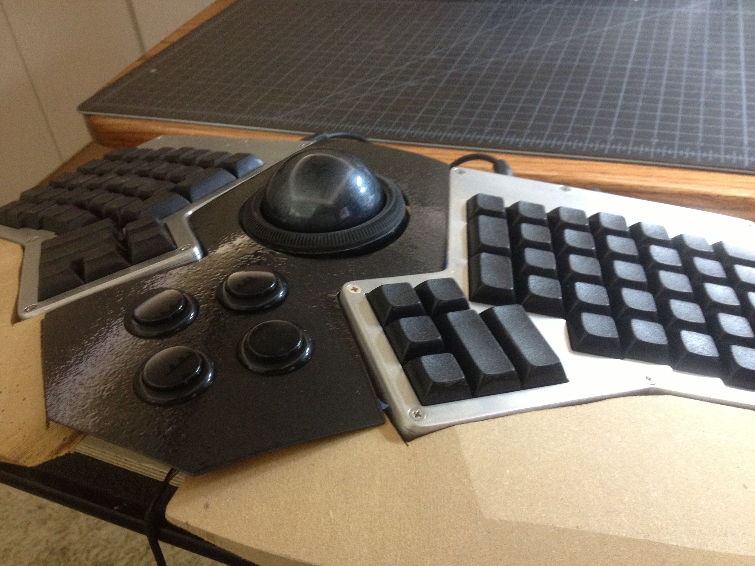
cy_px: 283
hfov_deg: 52.6
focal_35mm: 35
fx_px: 763
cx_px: 378
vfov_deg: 40.7
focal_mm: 4.28
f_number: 2.4
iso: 250
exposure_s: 1/20
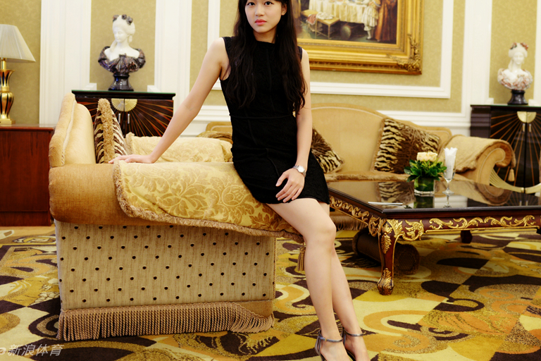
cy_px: 150
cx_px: 290
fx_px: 616
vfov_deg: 32.6
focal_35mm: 41
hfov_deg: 47.4
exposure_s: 1/25
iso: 400
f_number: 2.8
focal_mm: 35
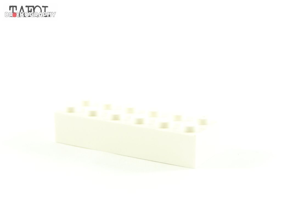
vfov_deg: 15.7
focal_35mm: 94
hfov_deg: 20.9
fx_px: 763
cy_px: 106
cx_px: 140
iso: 400
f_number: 4
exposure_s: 1/60
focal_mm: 15.6
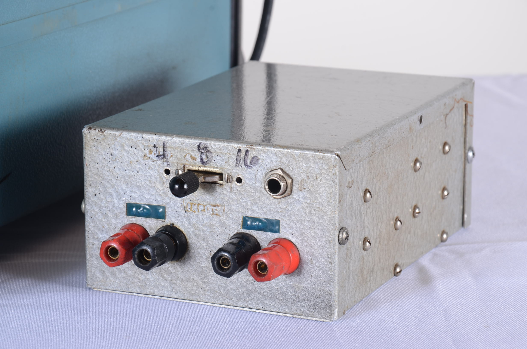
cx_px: 264
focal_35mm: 158
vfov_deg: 8.7
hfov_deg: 13.1
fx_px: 2301
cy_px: 174
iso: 160
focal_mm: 105
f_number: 13
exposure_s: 1/100
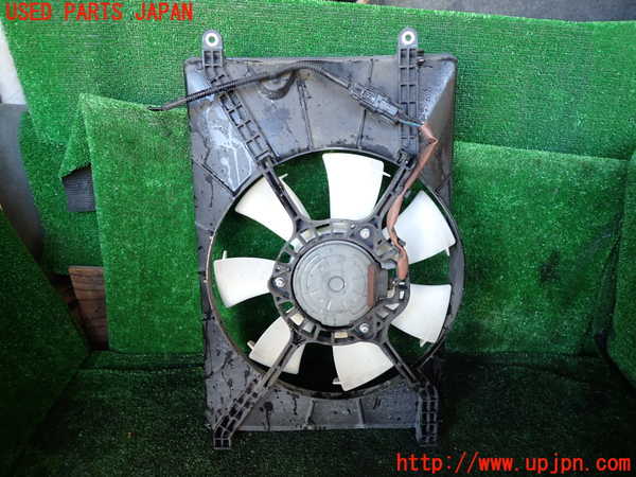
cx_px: 318
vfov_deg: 54.9
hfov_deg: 69.4
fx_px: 459
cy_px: 238
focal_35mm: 25
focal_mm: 4.5
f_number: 2
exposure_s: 1/50
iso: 200
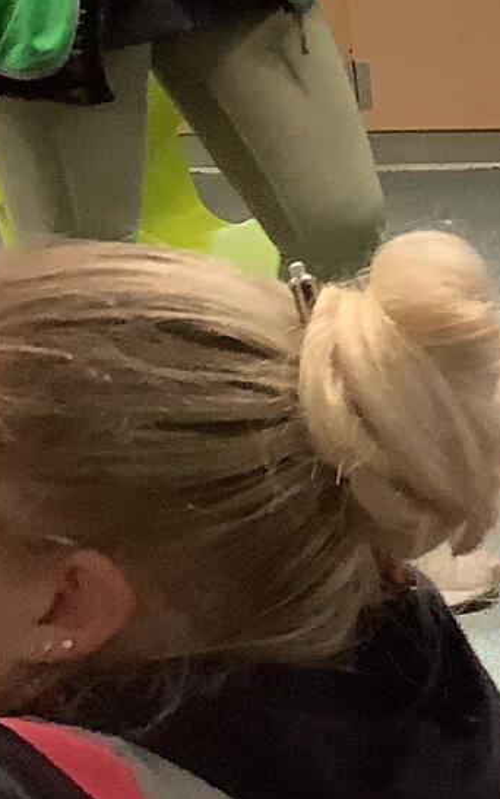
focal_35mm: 123
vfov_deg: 16.9
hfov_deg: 10.0
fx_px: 2681
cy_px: 219
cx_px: 943
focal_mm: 3.3
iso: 250
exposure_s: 1/50
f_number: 2.4
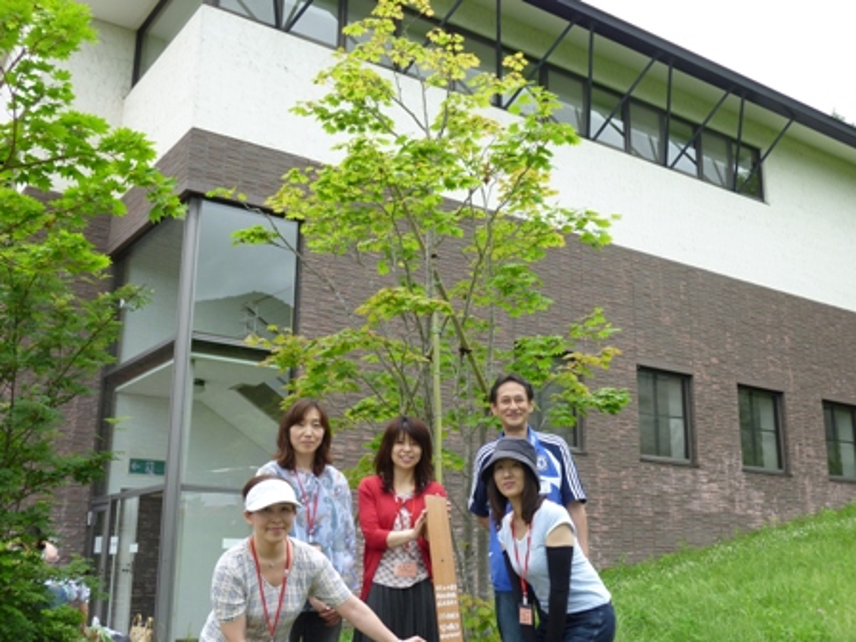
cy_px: 321
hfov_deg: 49.0
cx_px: 428
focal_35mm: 38
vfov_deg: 37.7
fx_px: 940
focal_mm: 6.7
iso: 100
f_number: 3.9
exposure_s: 1/200
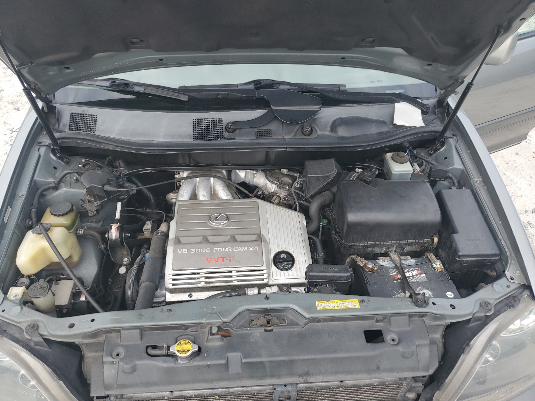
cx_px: 268
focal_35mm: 26
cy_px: 200
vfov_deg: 53.1
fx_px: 402
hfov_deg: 67.3
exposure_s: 1/556
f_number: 1.5
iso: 50
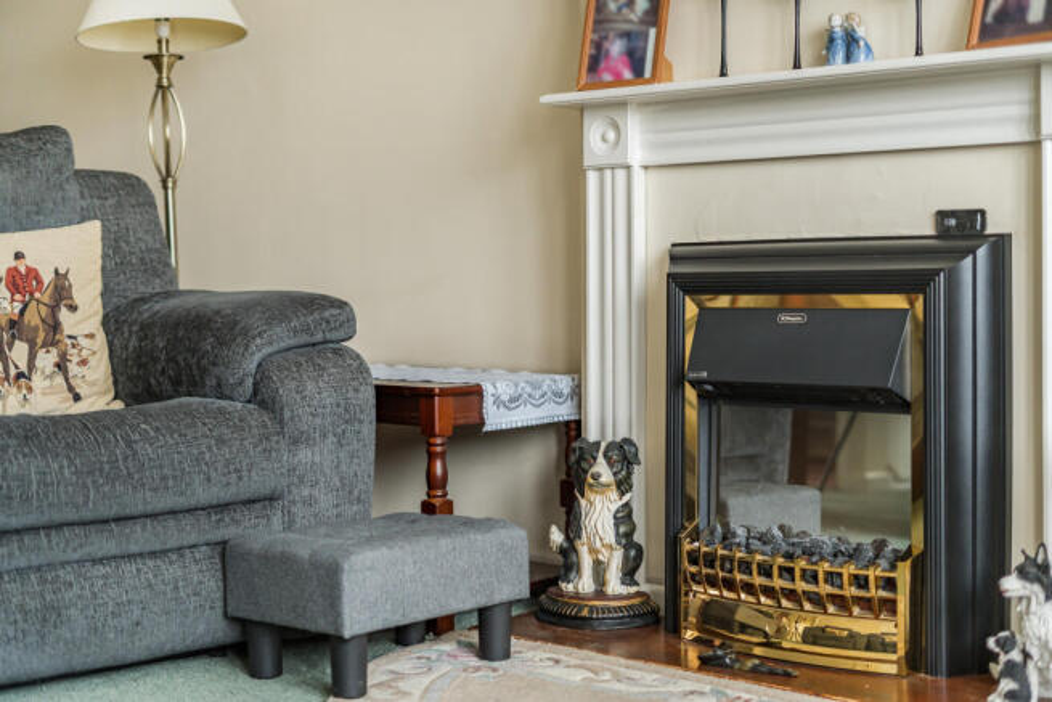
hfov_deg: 39.6
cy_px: 351
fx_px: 1461
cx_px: 526
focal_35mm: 50
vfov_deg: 27.0
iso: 400
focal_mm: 50
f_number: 2.2
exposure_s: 1/200
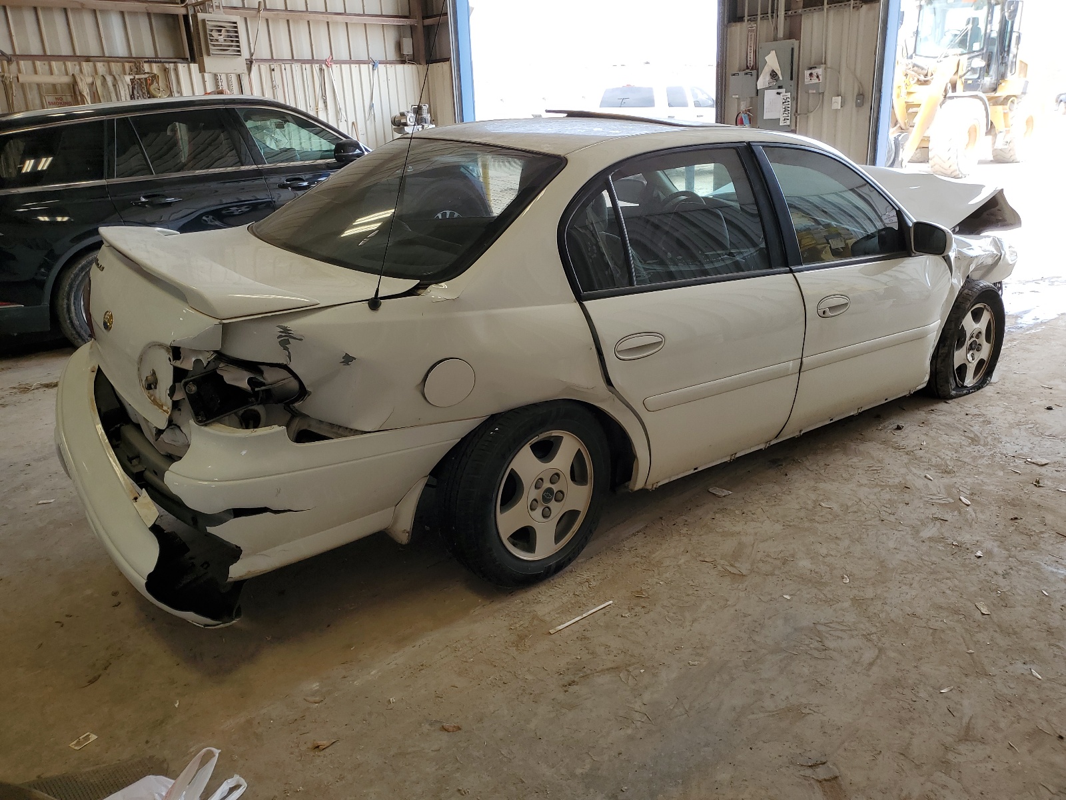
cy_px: 400
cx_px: 533
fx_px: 801
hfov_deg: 67.3
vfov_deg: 53.1
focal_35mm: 26
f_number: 1.5
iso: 50
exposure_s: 1/312
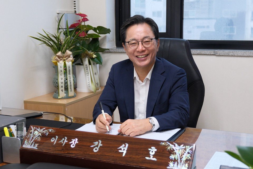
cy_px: 84
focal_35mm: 35
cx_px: 126
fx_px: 246
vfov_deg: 37.9
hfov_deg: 54.4
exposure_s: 1/100
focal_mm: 23.4
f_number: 3.4
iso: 1000
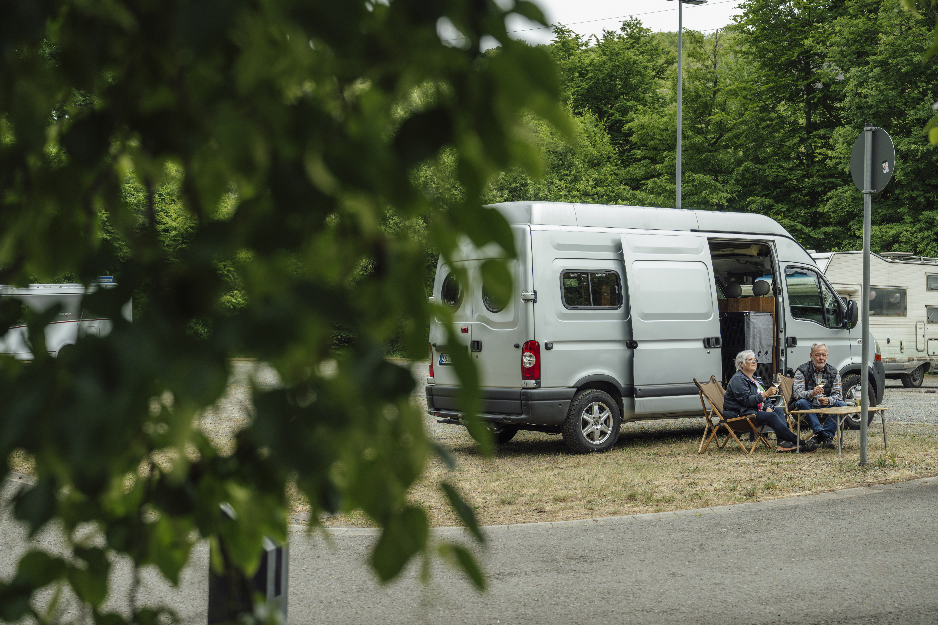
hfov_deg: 36.9
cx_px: 469
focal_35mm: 54
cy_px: 312
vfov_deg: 25.1
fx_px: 1407
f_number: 5
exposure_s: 1/200
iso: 125
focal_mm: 54
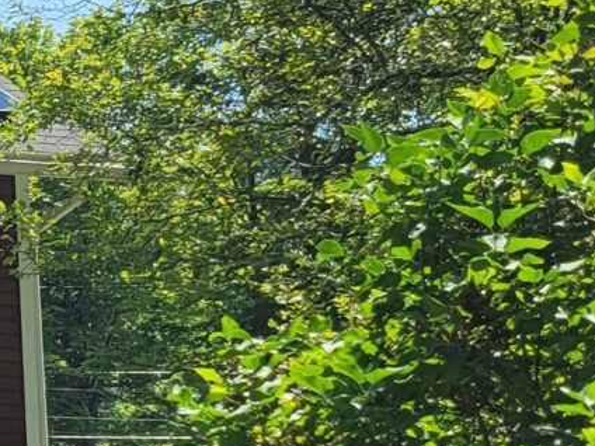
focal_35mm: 151
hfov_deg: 10.2
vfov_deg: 9.8
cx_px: -1079
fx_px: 2595
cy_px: 331
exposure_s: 1/614
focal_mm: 7
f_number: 1.8
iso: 20
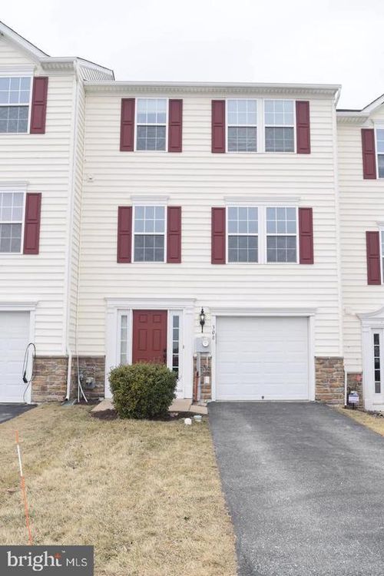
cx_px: 192
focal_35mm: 33
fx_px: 528
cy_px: 288
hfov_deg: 40.0
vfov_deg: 57.2
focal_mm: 22
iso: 100
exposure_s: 1/200
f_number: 7.1
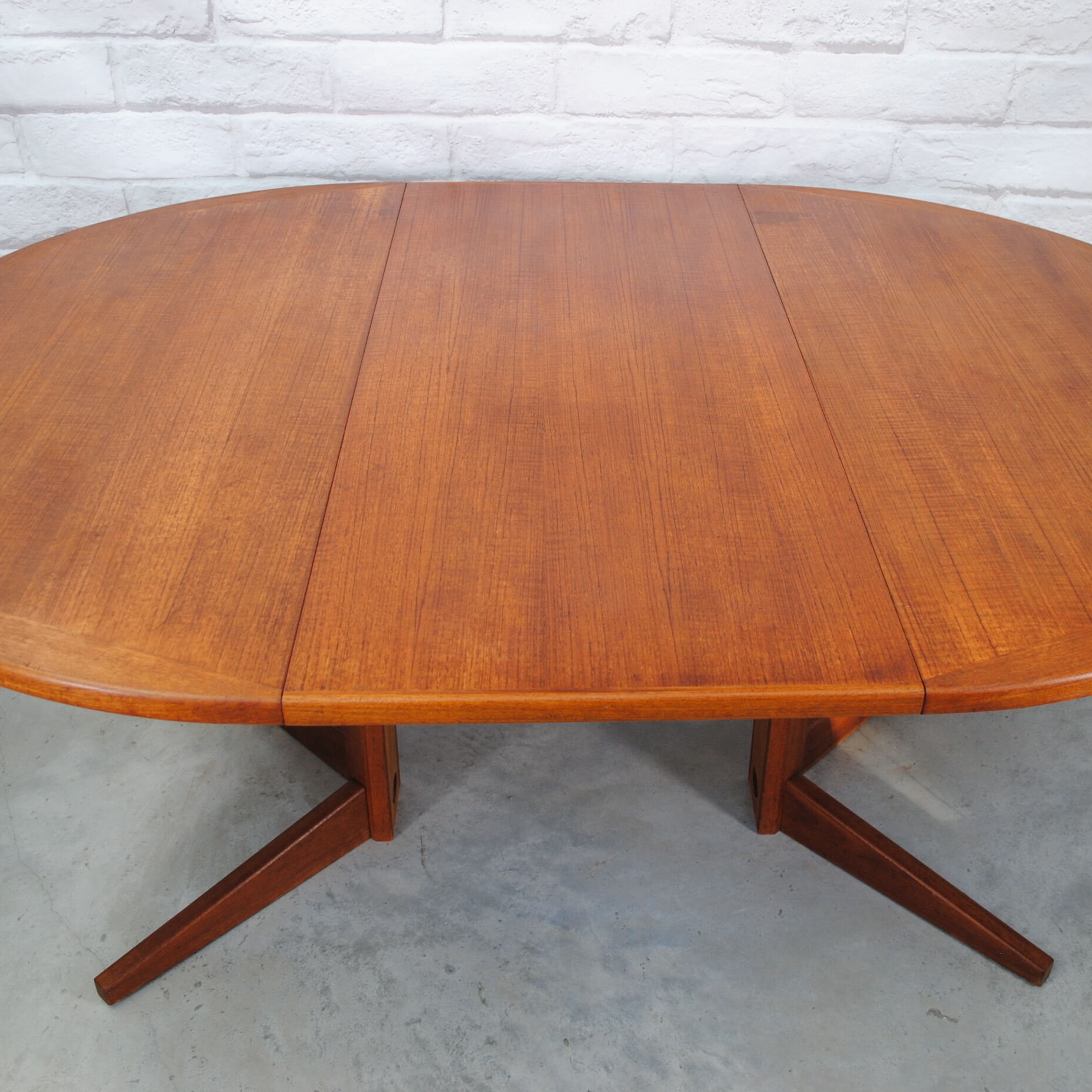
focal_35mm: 36
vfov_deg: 46.0
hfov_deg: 46.0
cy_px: 532
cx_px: 594
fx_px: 1285
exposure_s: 1/80
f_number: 4.5
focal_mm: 18
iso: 200
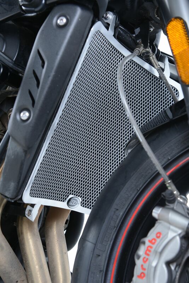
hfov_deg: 20.6
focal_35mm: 66
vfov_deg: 30.5
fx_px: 519
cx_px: 94
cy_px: 142
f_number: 8
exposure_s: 1/60
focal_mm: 66
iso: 320
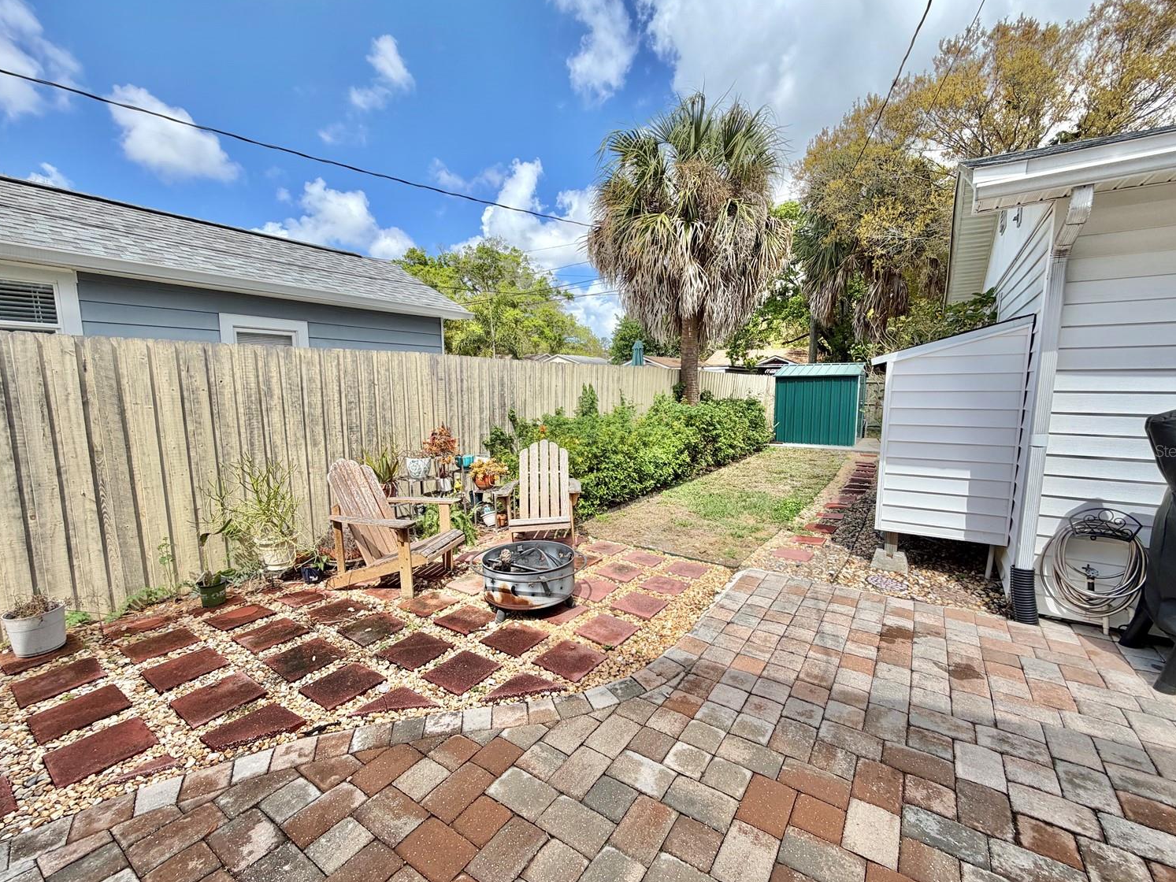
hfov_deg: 98.2
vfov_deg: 81.7
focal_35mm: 15
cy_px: 450
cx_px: 599
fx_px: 510
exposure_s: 1/770
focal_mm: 2.22
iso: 25
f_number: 2.2
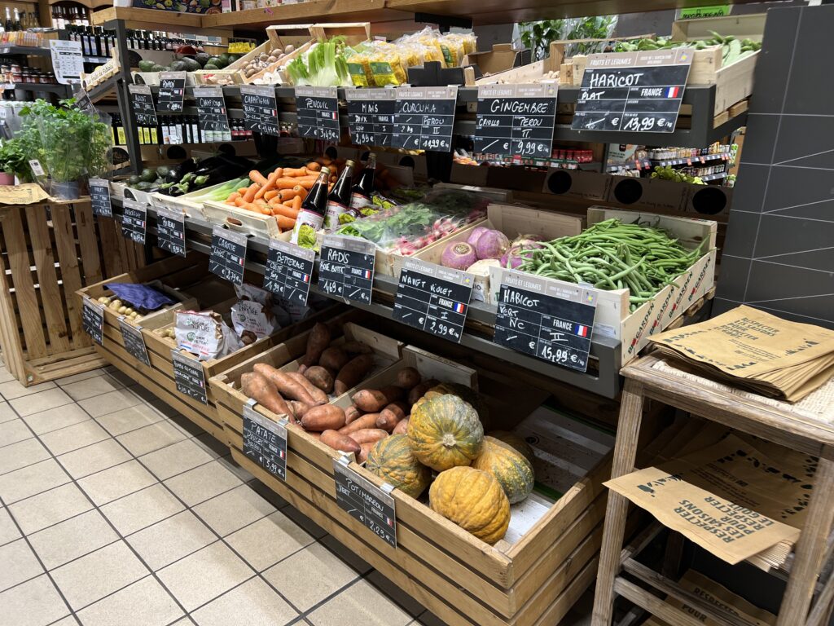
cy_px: 313
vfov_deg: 53.1
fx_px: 626
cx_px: 417
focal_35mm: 26
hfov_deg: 67.3
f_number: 1.5
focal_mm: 5.7
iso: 100
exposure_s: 1/100
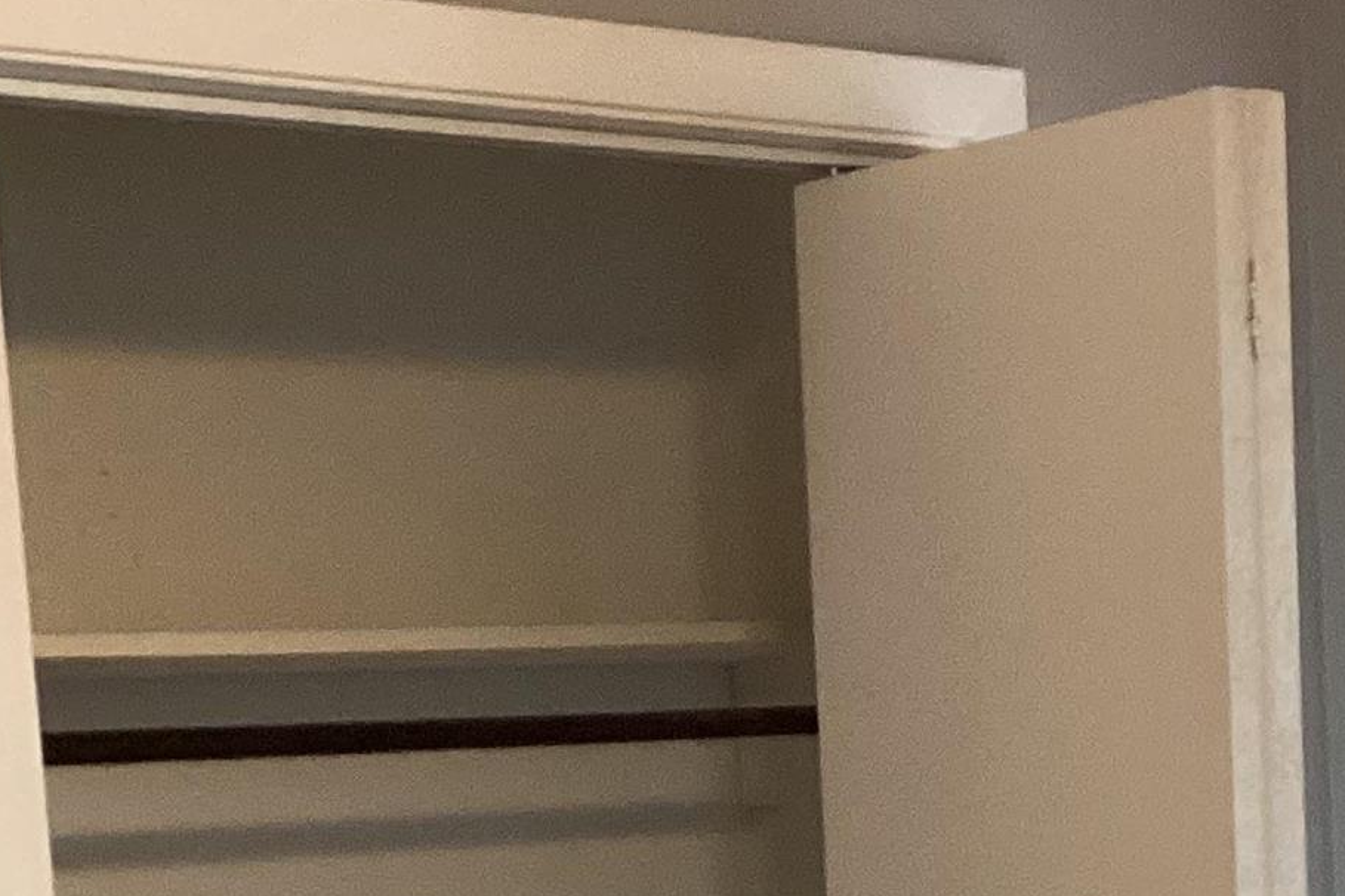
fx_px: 4072
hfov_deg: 18.8
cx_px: 697
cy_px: 1338
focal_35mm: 109
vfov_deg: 12.0
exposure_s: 1/60
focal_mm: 3.3
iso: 250
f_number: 2.4
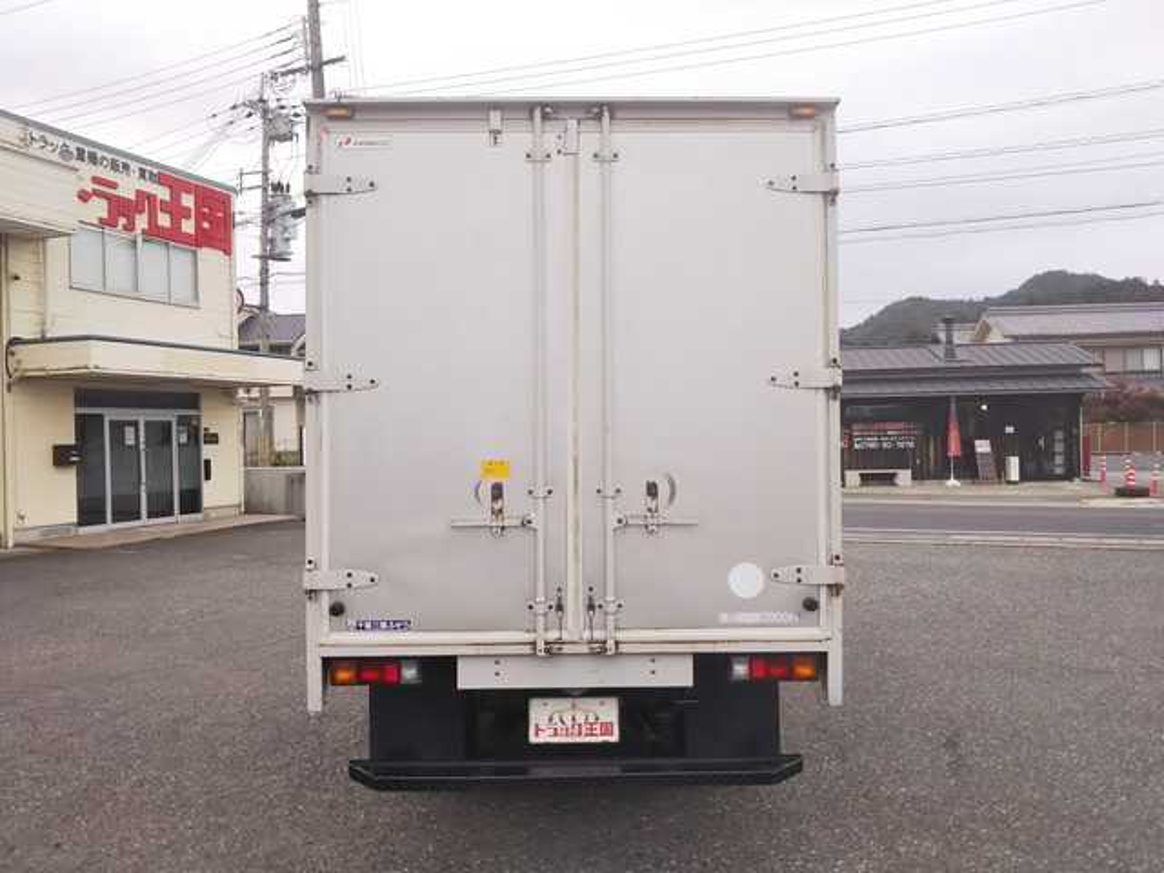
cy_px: 436
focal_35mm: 30
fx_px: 1009
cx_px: 582
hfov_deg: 60.0
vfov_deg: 46.8
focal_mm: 4
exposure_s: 1/120
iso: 25
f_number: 2.2
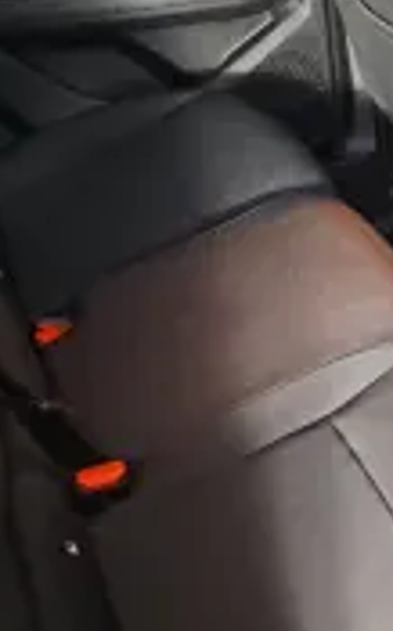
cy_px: 350
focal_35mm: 59
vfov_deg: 34.5
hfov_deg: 21.0
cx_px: 418
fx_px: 1014
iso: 1600
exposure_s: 1/14
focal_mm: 4
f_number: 1.8
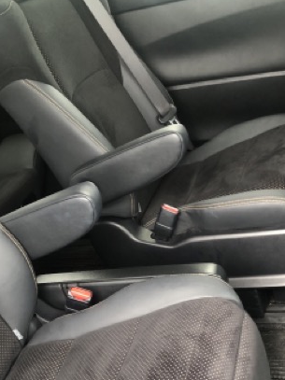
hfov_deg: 32.6
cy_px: 278
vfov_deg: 41.9
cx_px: 191
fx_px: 483
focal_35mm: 44
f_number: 1.8
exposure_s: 1/15
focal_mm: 3.99
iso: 50
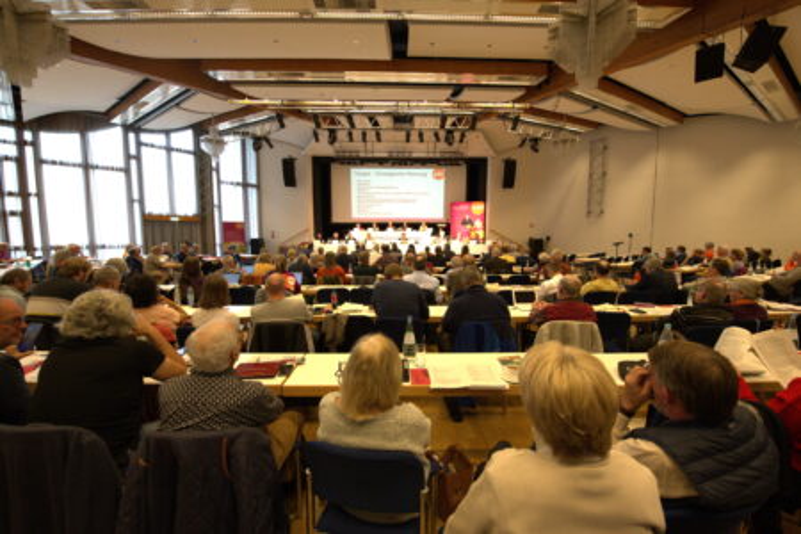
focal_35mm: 14
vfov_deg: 81.2
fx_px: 311
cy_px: 267
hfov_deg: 104.3
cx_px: 400
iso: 2000
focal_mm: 14
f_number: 4.5
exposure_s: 1/80
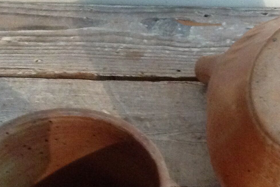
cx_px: 262
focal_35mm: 97
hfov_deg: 20.5
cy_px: 267
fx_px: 755
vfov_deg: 13.4
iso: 500
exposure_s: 1/15
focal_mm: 4.28
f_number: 2.4
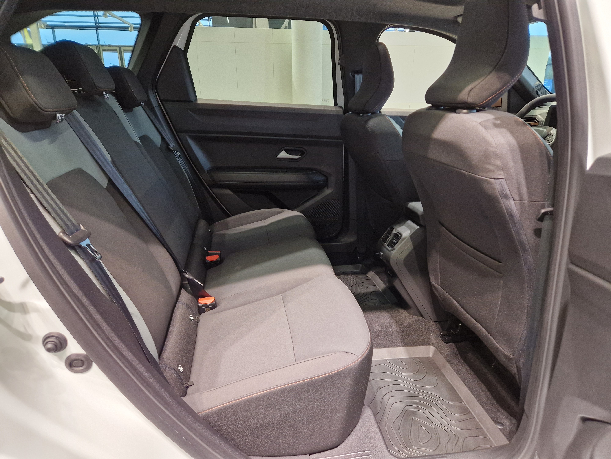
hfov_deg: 73.9
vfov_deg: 58.9
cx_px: 306
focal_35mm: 23
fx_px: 406
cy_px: 230
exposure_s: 1/100
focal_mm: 5.4
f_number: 1.8
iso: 400
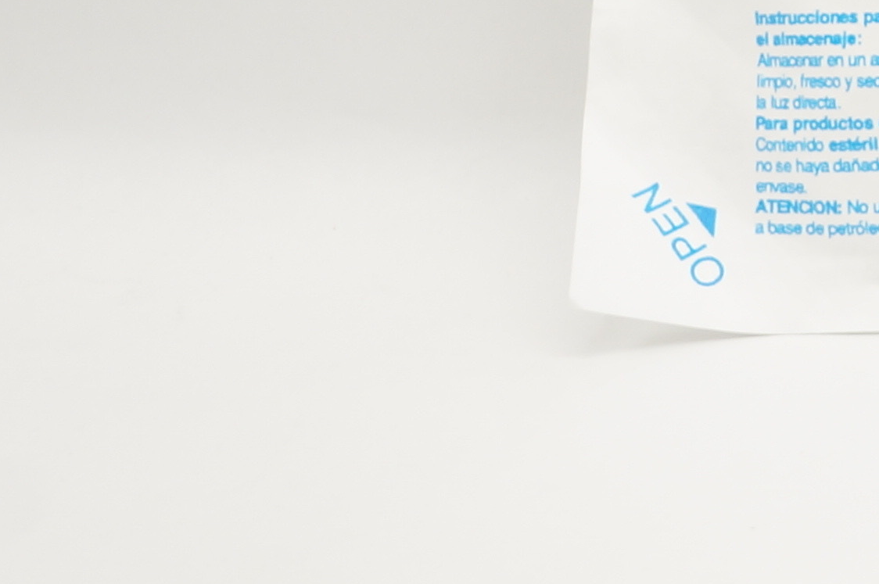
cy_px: -115
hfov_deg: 13.9
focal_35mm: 118
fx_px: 2878
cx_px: 1903
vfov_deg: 11.4
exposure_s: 1/20
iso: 200
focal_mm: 18
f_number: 8
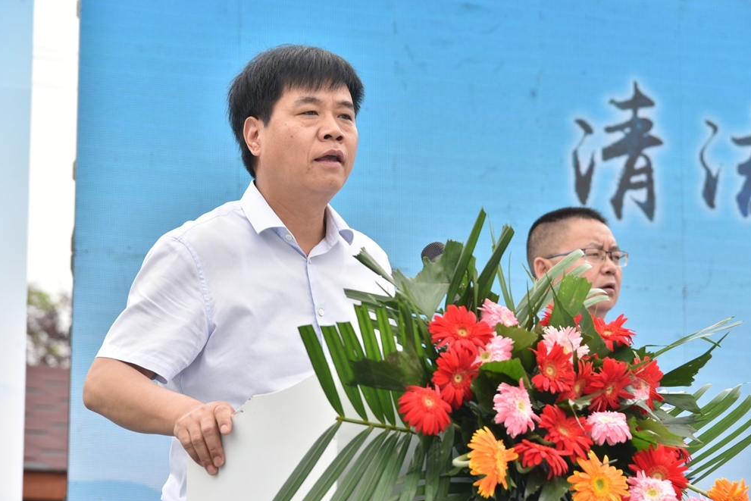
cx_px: 376
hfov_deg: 16.9
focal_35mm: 121
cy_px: 252
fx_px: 2524
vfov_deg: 11.3
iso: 100
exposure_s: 1/160
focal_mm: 120
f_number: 5
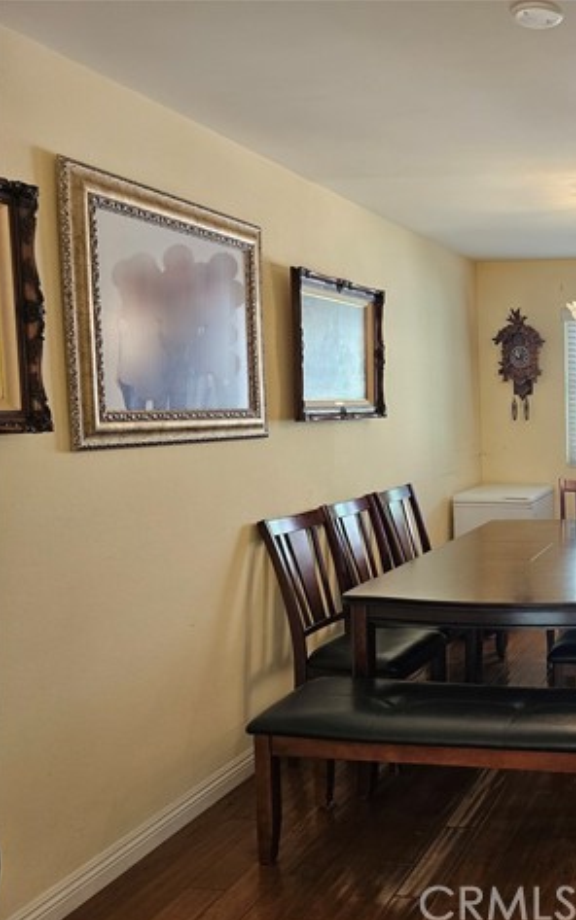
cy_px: 465
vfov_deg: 58.1
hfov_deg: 33.9
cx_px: 615
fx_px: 828
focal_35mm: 33
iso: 160
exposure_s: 1/120
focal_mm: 6.3
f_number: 1.7
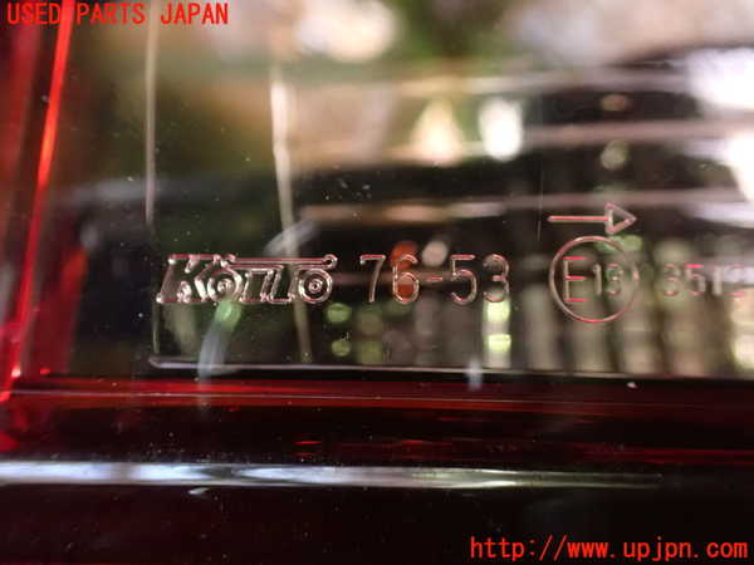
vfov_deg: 46.8
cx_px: 377
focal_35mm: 30
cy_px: 282
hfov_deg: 60.0
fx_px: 653
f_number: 2.3
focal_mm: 5.4
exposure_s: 1/15
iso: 1600
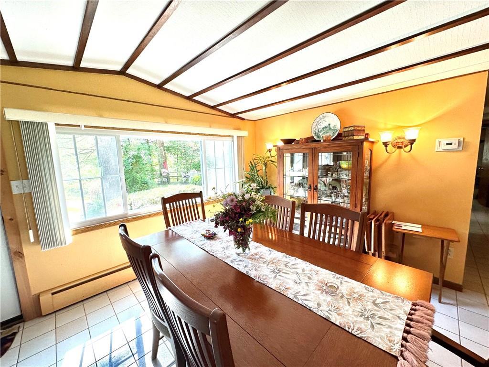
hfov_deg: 102.1
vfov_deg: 85.7
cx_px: 244
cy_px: 184
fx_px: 198
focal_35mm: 14
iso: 125
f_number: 2.2
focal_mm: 2.22
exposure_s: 1/120
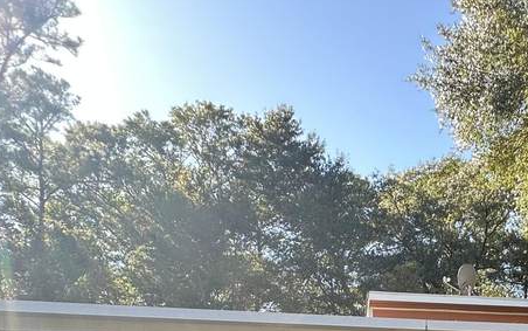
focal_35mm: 42
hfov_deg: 43.9
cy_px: 466
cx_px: 453
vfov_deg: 25.0
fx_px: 605
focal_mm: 2.22
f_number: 2.2
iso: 40
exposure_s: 1/170
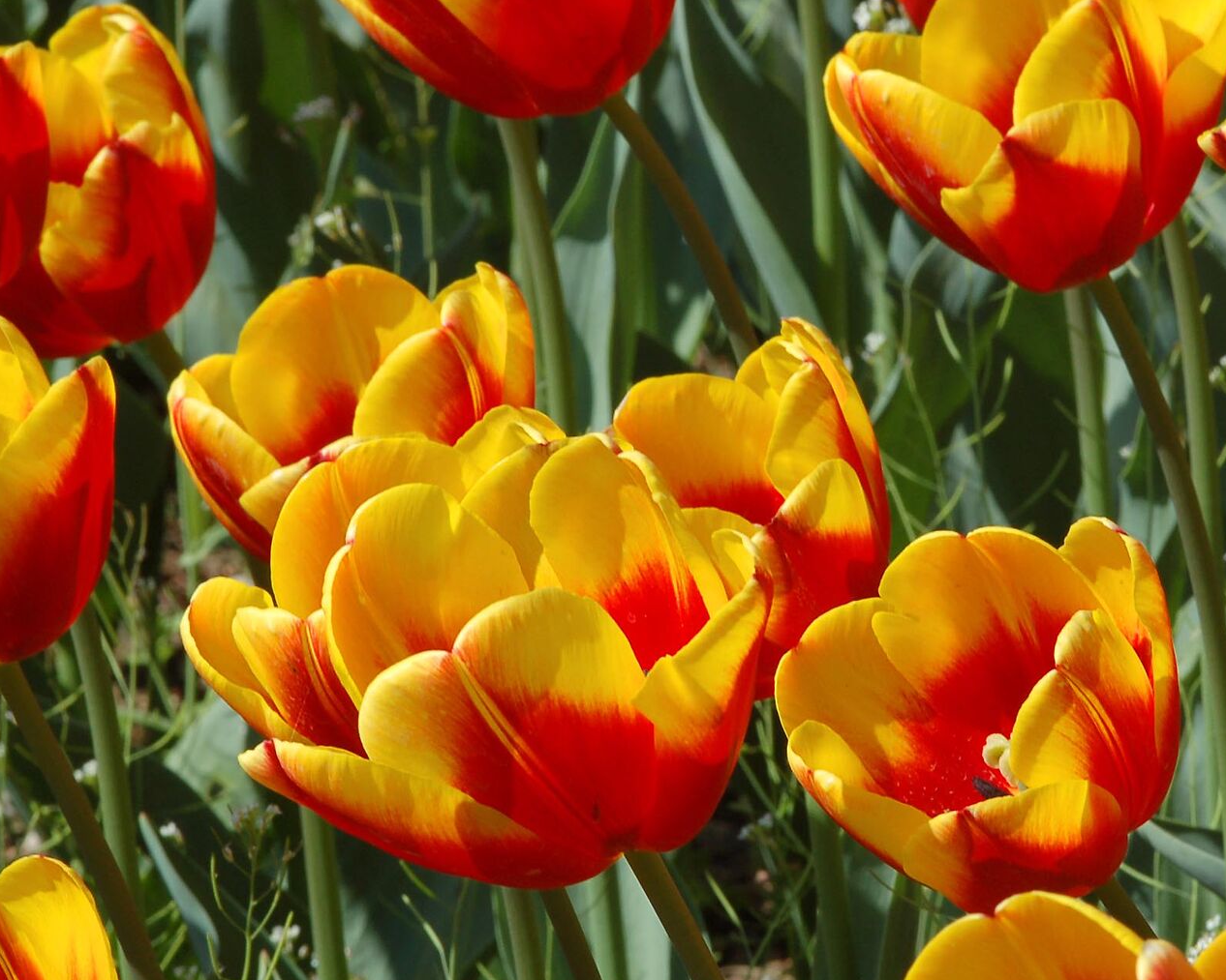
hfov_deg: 6.9
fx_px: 10157
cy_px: 368
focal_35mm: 280
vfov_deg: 5.5
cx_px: 1050
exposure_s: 1/100
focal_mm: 105
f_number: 14
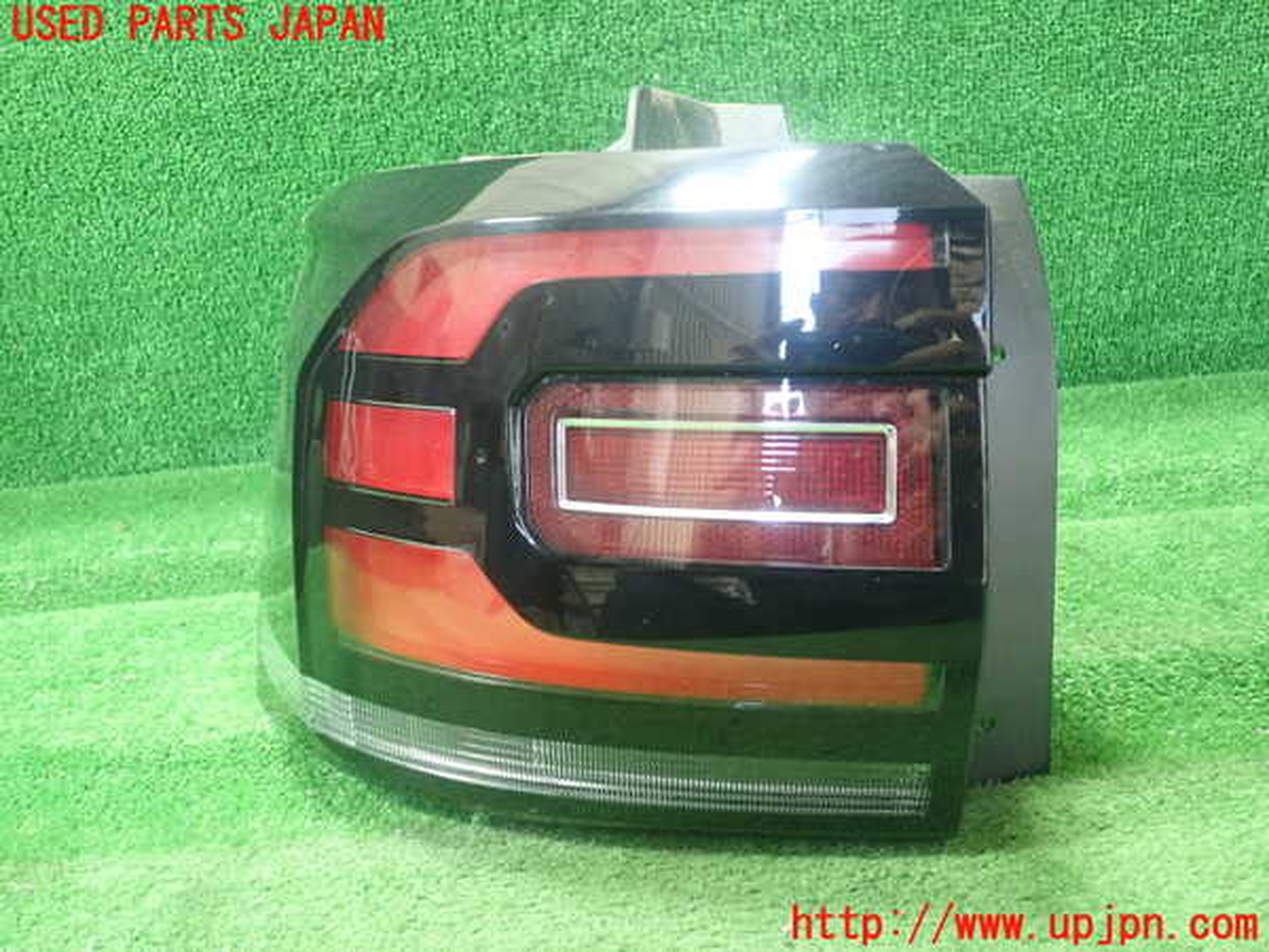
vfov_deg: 46.8
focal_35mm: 30
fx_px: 1100
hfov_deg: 60.0
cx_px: 634
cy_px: 476
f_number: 2.3
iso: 800
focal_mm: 5.5
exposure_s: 1/80
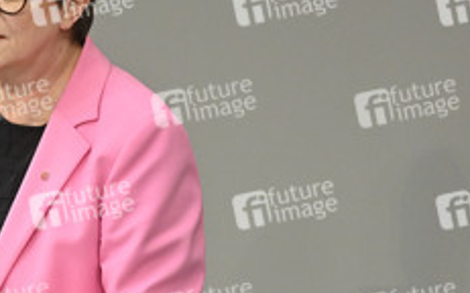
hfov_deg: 2.8
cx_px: 27
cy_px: 155
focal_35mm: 757
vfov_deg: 1.7
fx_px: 9689
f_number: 5.6
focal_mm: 380
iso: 8000
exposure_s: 1/400
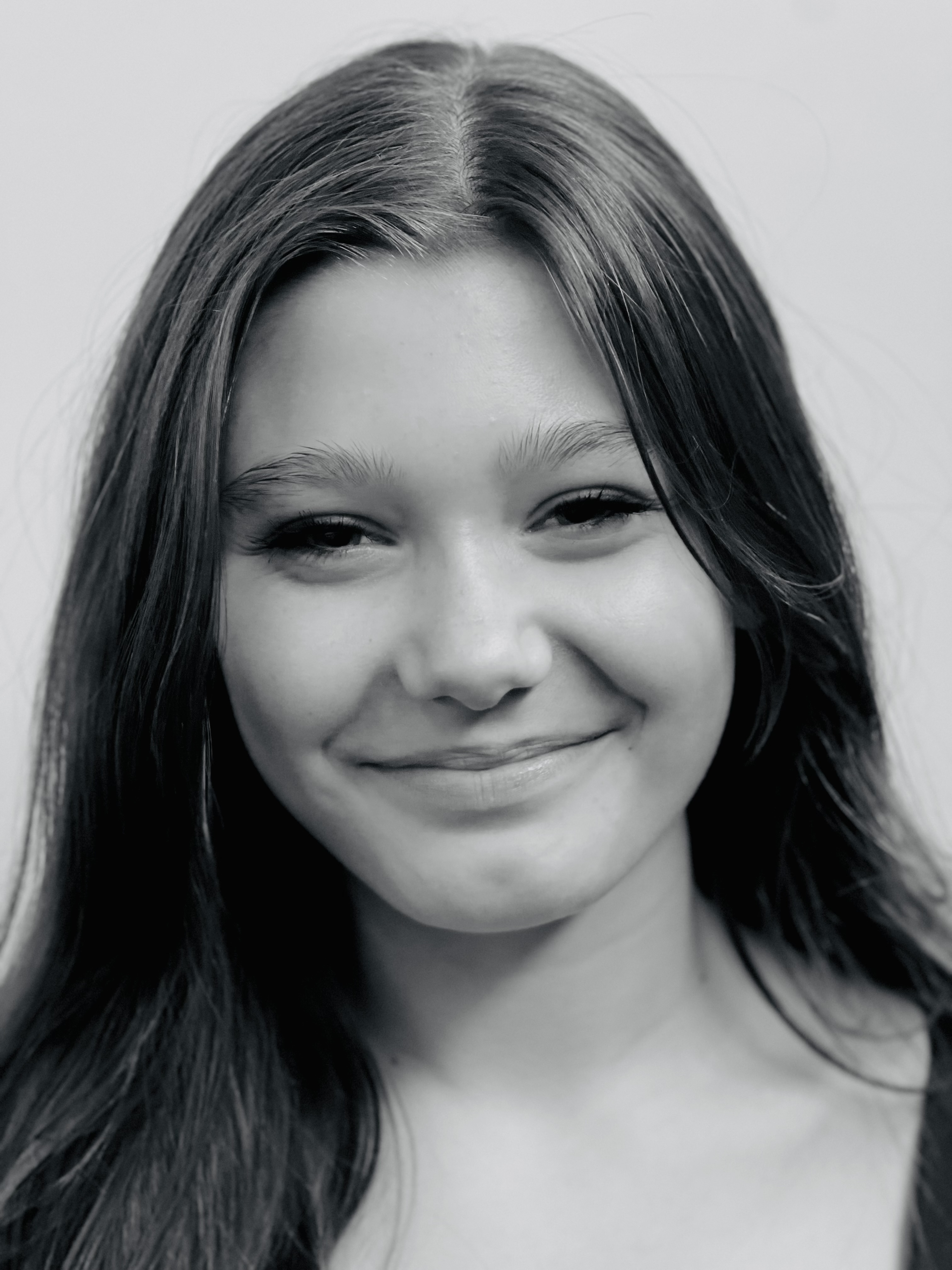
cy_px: 635
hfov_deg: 19.1
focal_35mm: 77
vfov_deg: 25.3
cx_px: 476
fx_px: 2824
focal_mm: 9
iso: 320
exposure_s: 1/33
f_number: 2.8
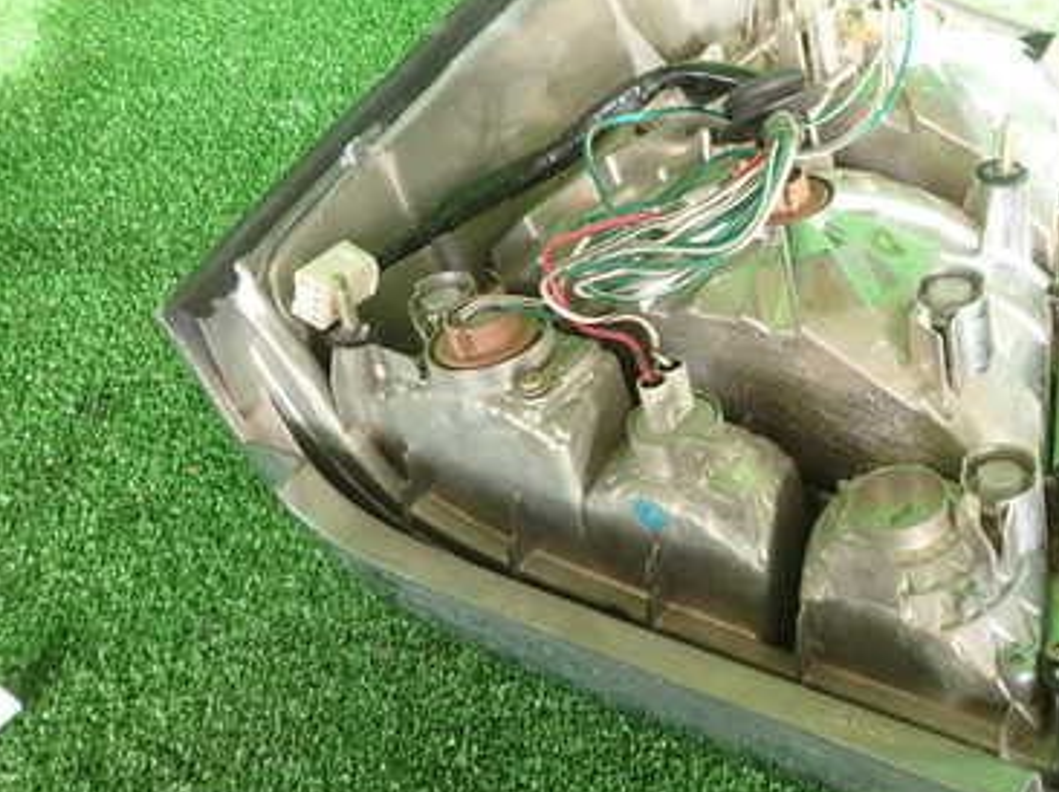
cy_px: 367
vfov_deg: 35.1
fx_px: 1253
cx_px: 836
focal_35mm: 41
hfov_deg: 43.8
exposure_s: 1/60
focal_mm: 4.5
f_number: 2
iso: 200
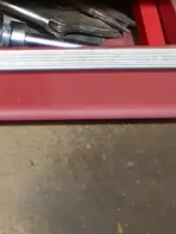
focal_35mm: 177
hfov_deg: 8.2
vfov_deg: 9.8
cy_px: -339
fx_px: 1199
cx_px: -121
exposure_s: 1/60
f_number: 4
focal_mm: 17
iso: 640
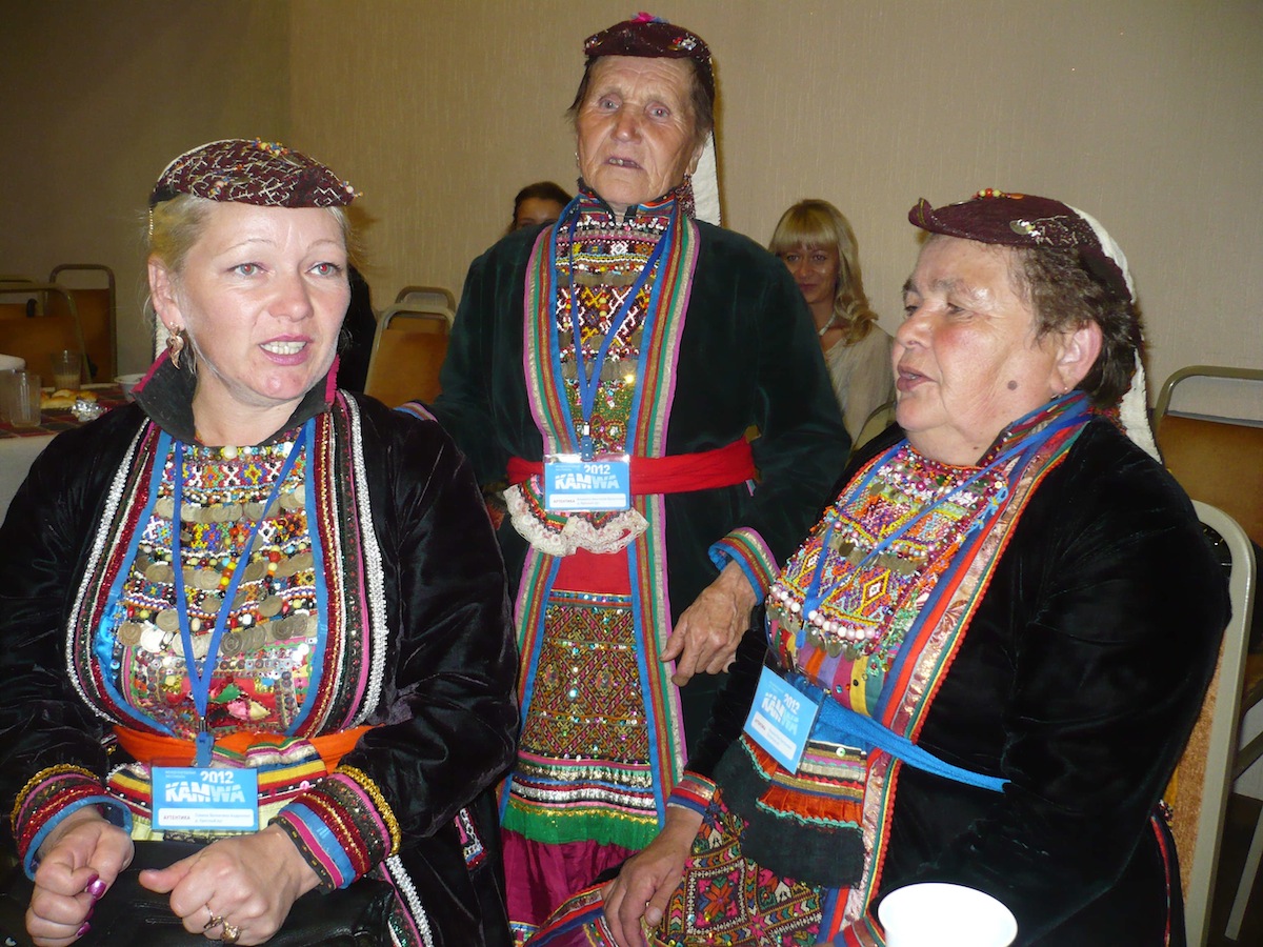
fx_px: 1277
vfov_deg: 40.7
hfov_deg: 52.6
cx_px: 632
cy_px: 474
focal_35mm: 35
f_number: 2.8
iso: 200
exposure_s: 1/30
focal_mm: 5.8
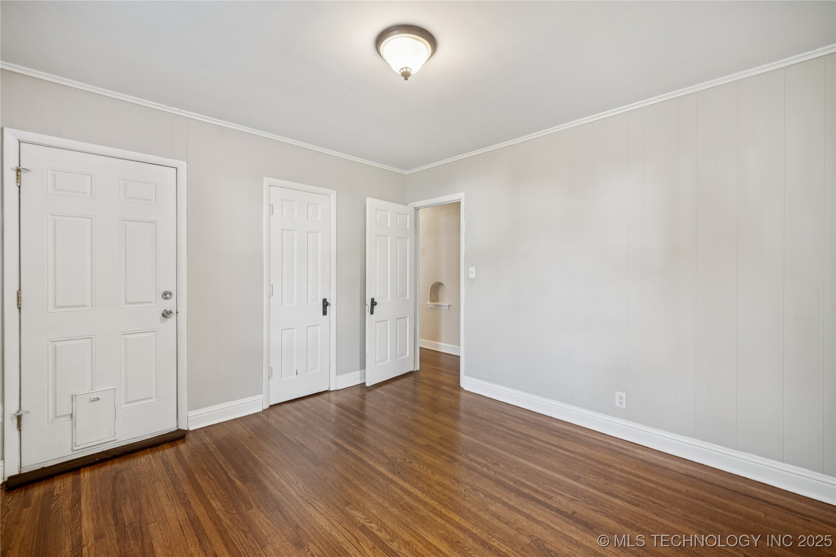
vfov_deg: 81.2
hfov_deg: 104.3
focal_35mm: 14
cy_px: 278
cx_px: 418
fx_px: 325
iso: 640
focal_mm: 14
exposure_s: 1/8
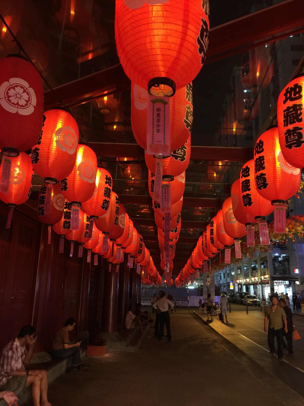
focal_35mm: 29
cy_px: 203
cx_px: 152
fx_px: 340
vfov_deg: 61.7
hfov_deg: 48.2
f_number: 2.2
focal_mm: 4.15
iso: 100
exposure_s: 1/4
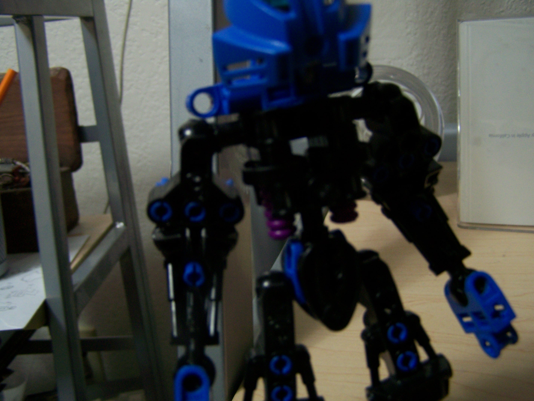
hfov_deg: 48.9
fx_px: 587
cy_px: 200
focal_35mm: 38
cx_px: 267
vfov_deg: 37.8
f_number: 2.8
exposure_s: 1/8
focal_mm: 6.3
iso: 160
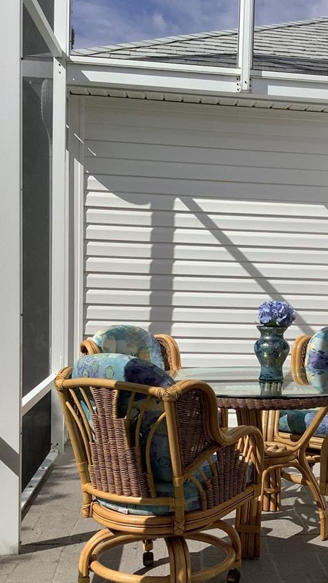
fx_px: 742
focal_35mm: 48
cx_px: 289
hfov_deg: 24.3
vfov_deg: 42.8
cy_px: 336
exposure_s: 1/2331
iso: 25
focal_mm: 3.3
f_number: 2.4
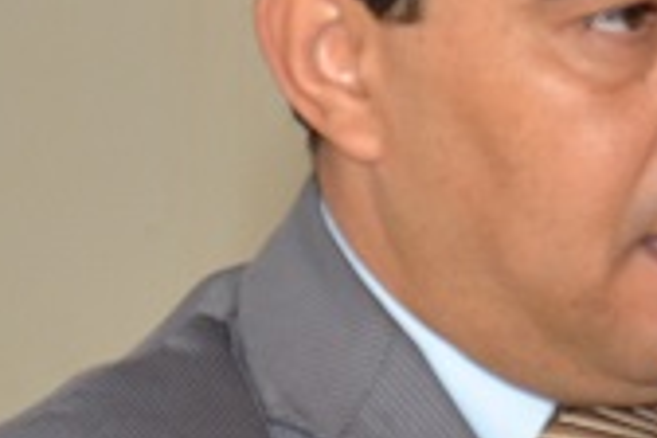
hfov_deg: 2.6
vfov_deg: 1.8
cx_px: 778
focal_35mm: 785
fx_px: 14325
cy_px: 571
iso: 800
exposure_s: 1/60
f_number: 5.6
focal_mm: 98
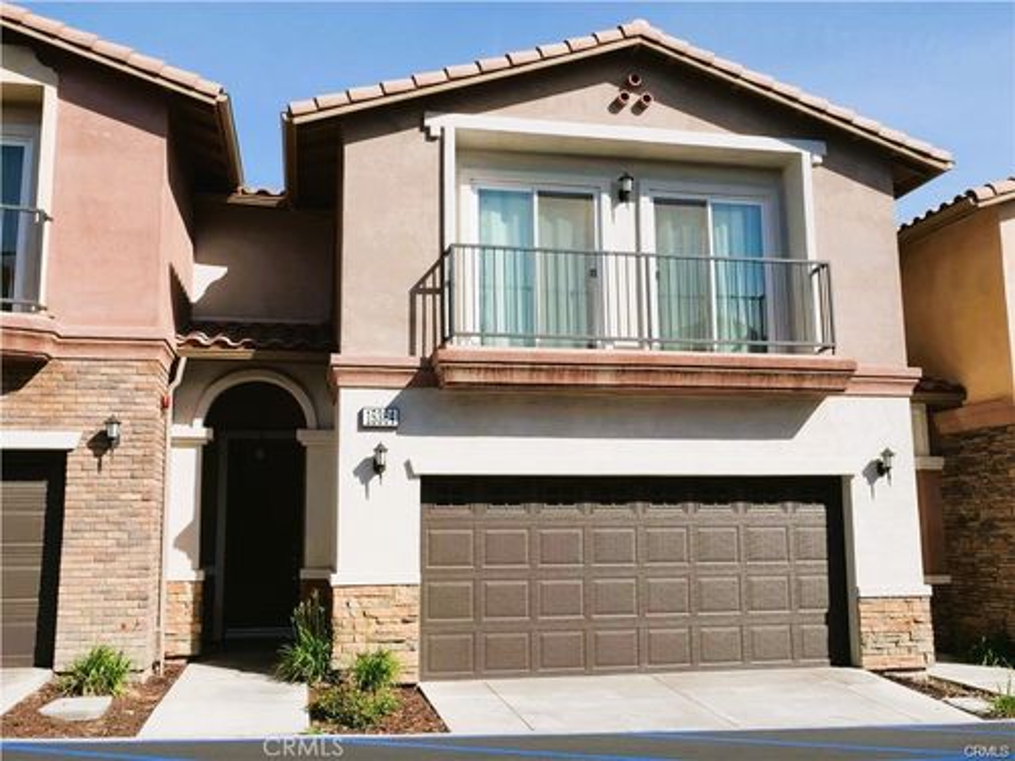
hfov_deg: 54.0
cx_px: 508
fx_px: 997
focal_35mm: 34
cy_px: 380
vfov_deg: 41.8
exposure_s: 1/640
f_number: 7.1
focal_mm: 17
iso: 200
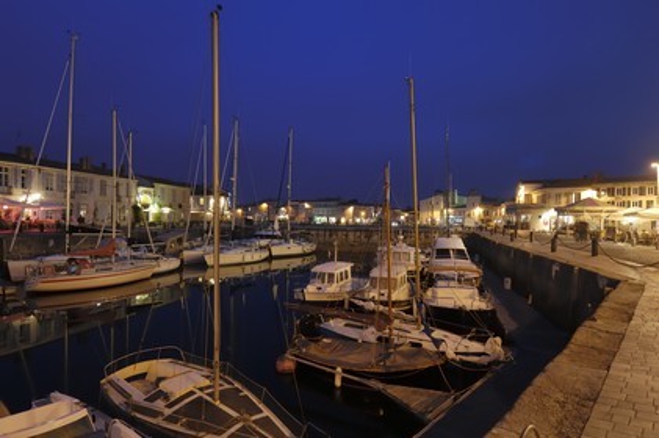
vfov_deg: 59.4
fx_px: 384
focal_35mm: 21
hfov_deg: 81.2
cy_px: 219
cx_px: 330
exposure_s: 2.5
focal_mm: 14
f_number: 7.1
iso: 100
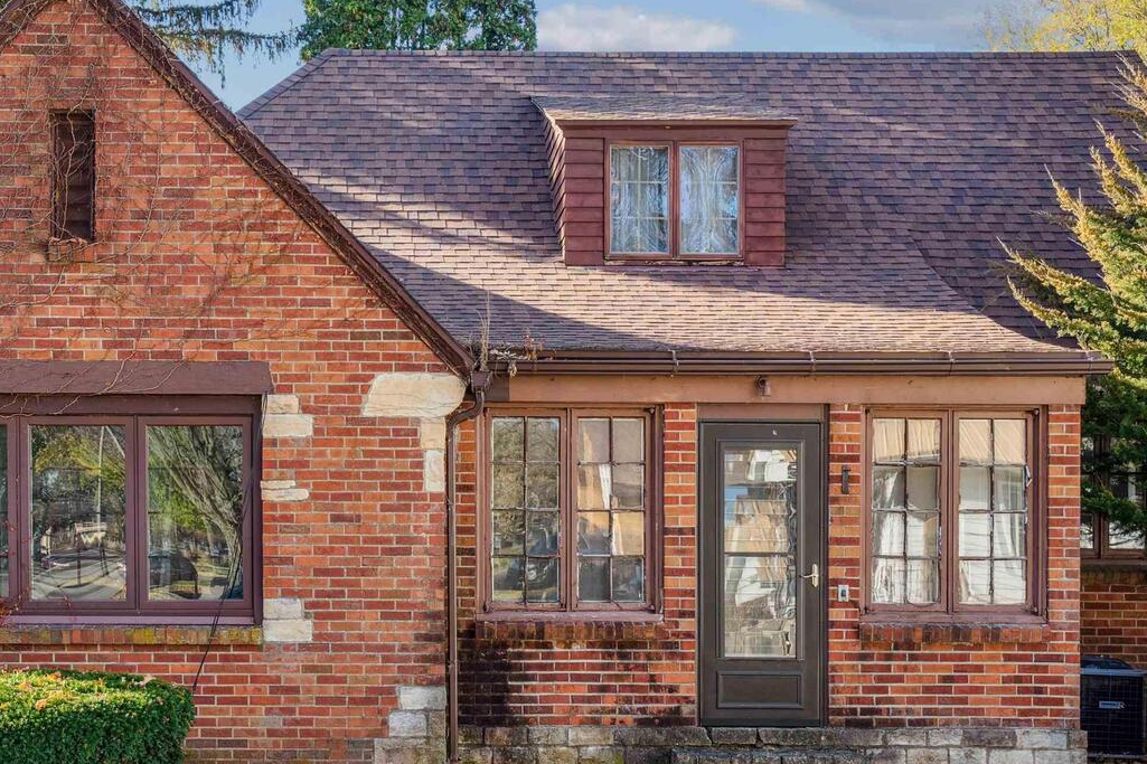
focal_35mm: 49
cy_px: 348
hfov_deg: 39.8
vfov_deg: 27.5
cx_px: 379
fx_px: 1561
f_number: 9
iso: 400
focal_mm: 31
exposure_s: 1/160
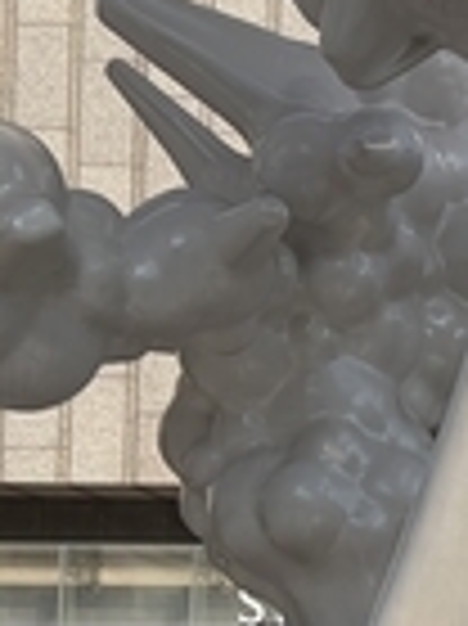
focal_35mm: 127
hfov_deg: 10.4
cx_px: 1044
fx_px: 2293
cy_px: 685
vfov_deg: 15.1
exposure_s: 1/4065
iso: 50
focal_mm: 5.96
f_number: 1.6
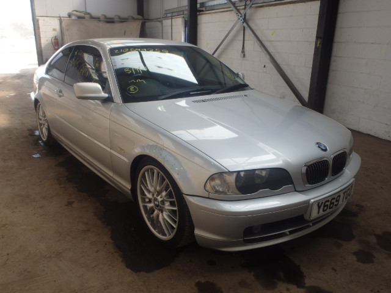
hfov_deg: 63.4
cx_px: 196
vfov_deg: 49.7
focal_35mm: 28
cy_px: 146
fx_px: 316
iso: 125
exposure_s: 1/100
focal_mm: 5
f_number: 3.9
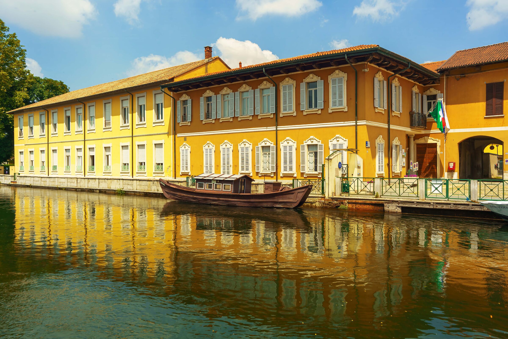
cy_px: 170
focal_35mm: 30
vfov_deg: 43.6
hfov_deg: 61.9
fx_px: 423
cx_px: 254
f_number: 7.1
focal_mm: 30
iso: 100
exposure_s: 1/640
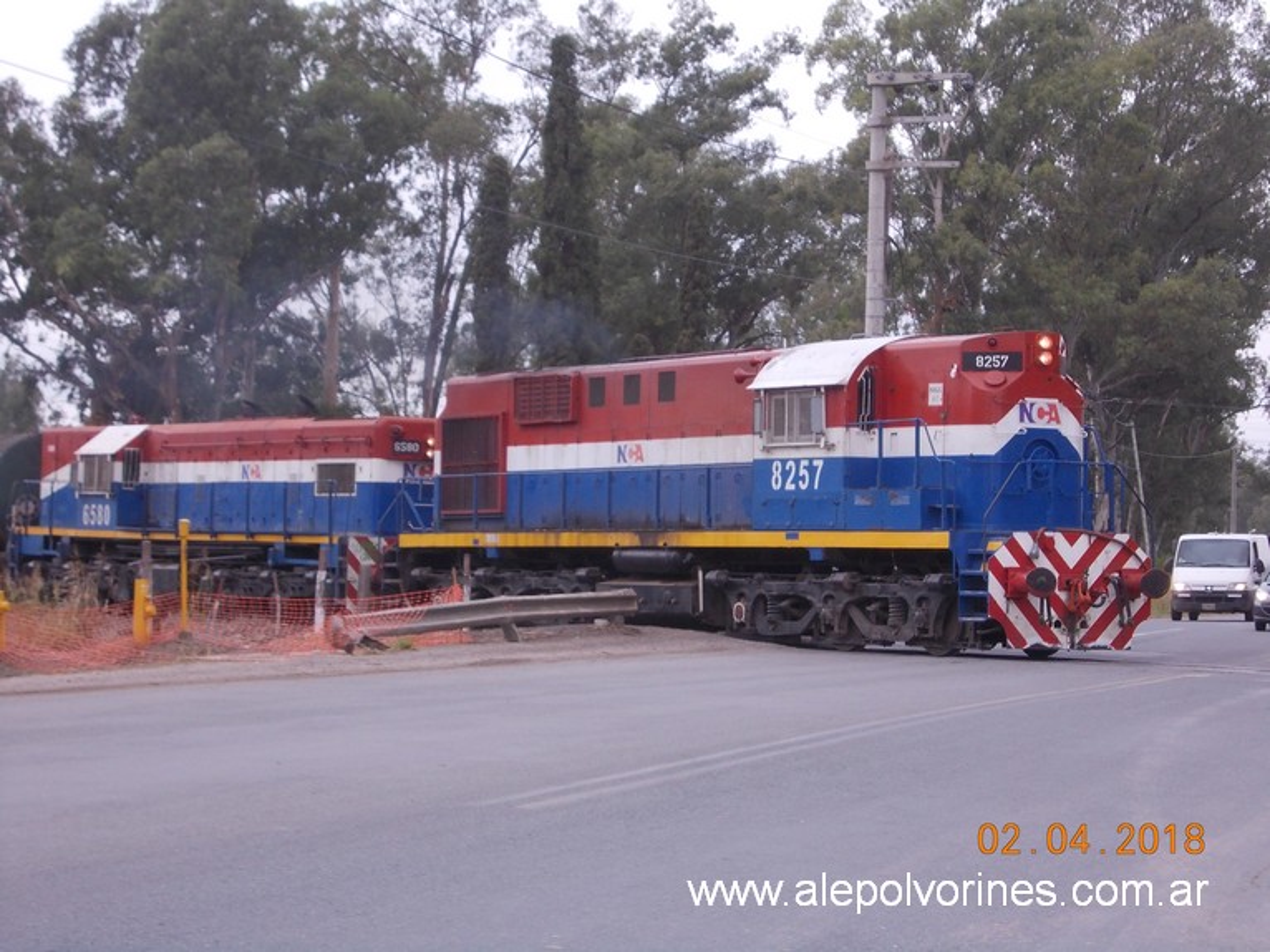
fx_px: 3521
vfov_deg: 15.4
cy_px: 476
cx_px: 635
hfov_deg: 20.4
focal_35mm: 96
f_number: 5.3
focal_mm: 13.6
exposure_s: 1/200
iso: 80
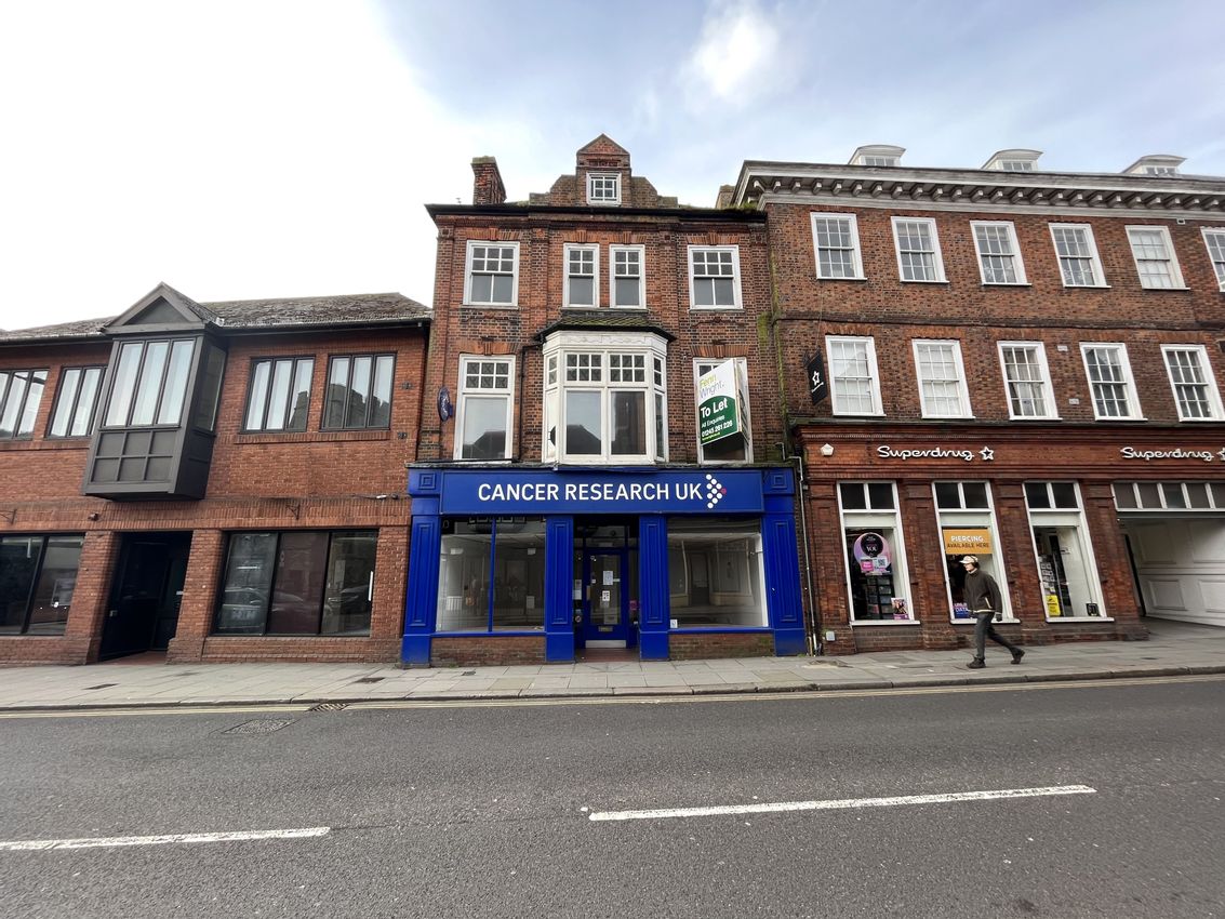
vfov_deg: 85.7
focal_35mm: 14
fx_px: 495
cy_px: 460
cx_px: 612
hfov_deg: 102.1
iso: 32
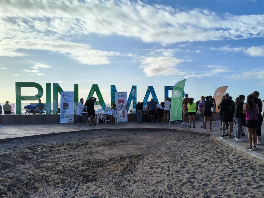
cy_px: 109
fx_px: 229
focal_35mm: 30
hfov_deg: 59.9
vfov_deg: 46.8
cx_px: 136
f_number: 1.8
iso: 103
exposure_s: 1/3445
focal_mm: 4.81
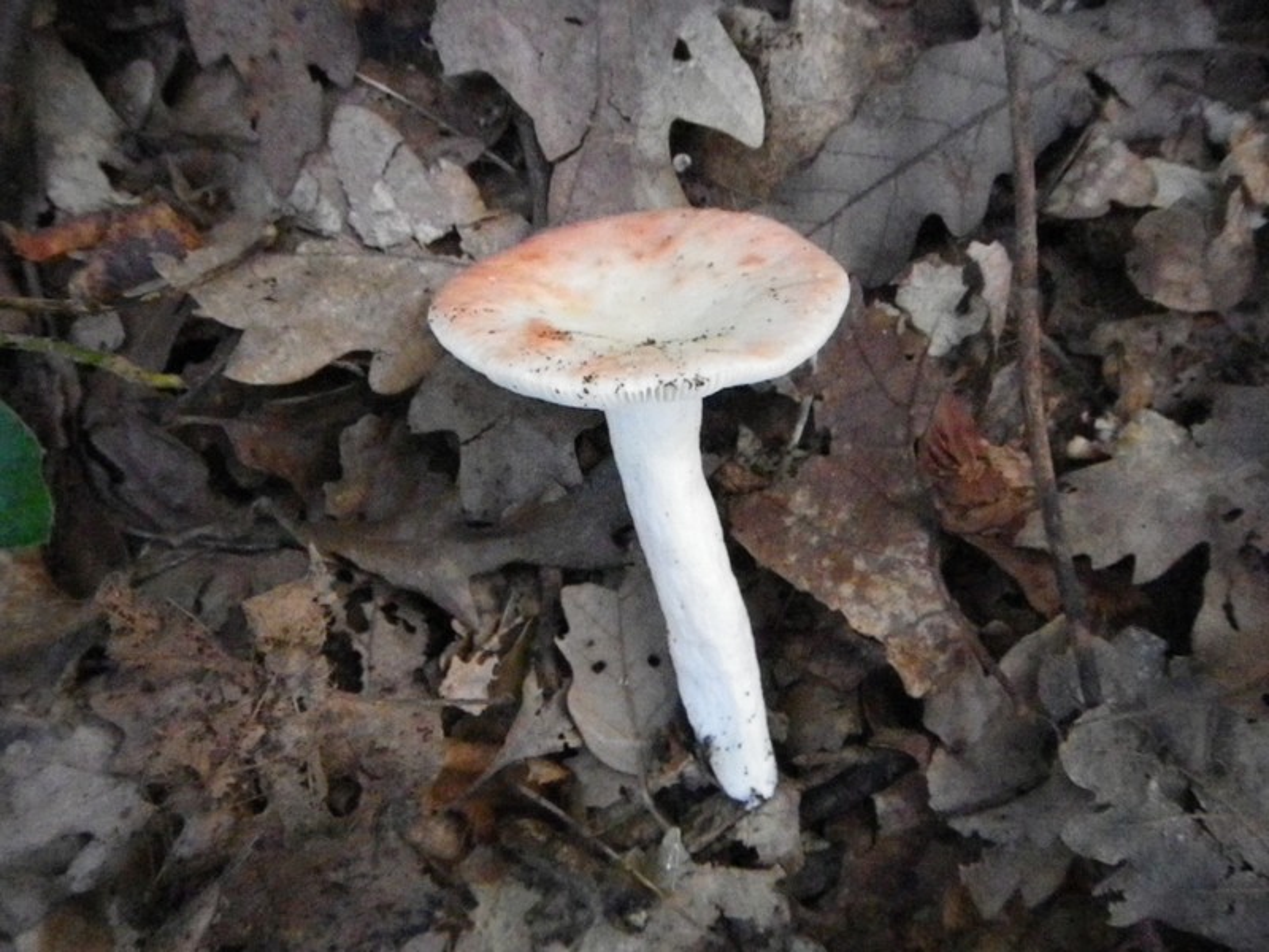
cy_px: 476
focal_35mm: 35
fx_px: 1283
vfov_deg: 40.7
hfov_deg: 52.6
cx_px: 634
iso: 4000
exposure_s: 1/100
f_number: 3.9
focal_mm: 6.36
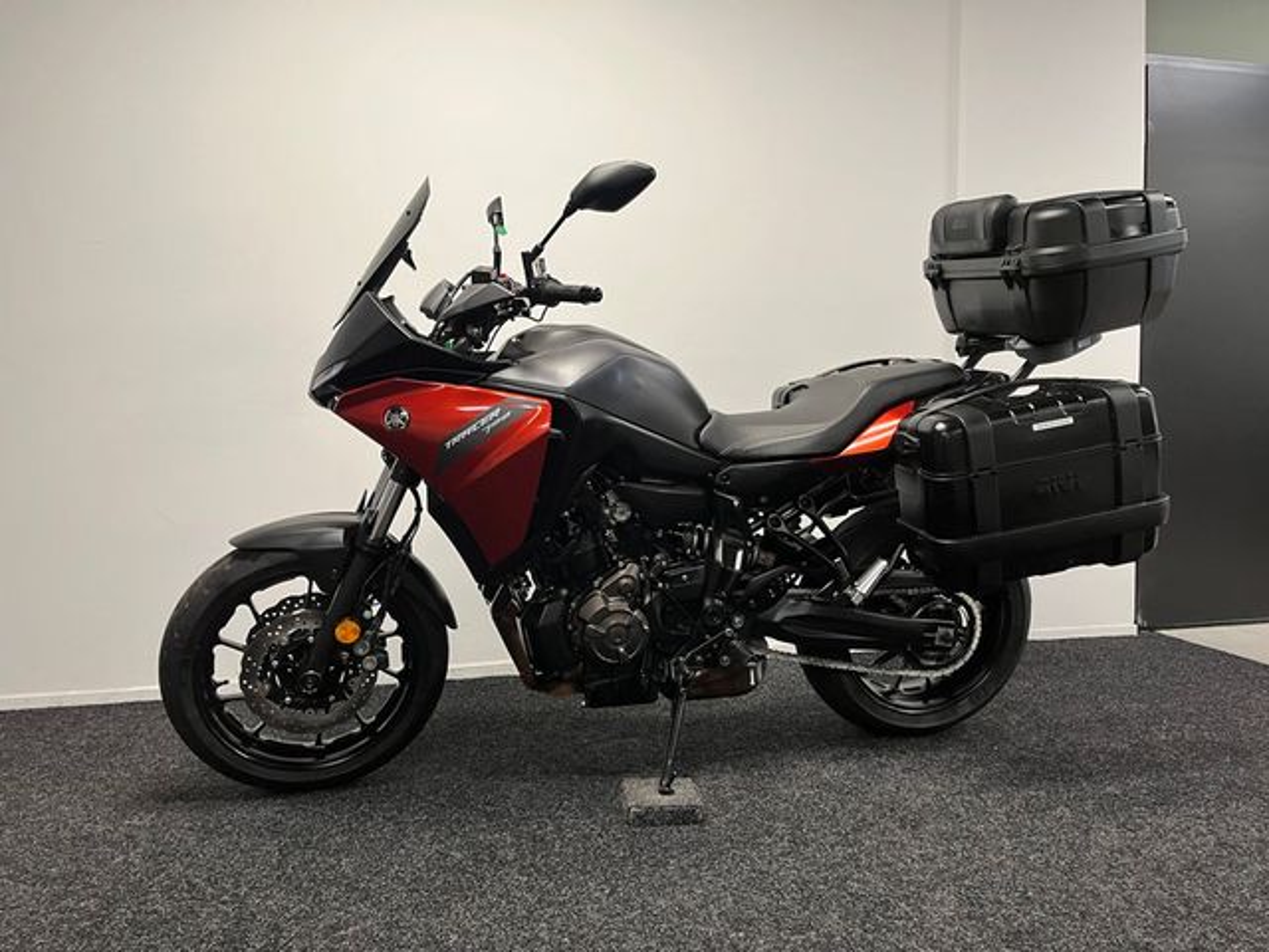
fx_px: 953
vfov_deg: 53.1
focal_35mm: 26
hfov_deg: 67.3
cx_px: 634
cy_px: 476
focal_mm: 5.1
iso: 100
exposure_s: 1/50
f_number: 1.6
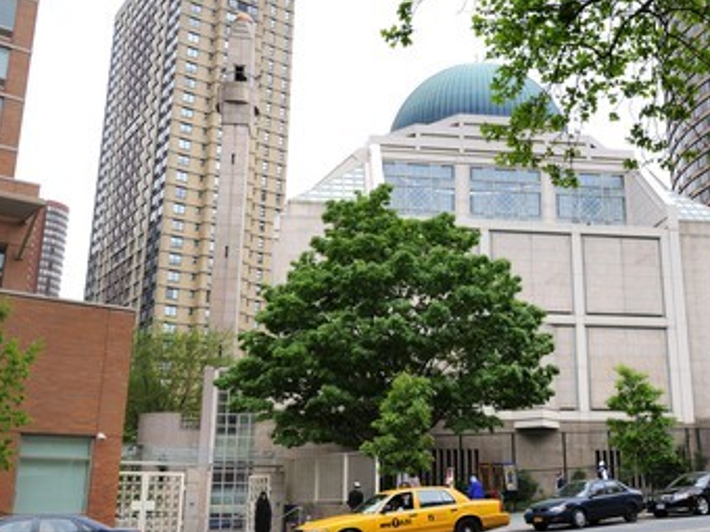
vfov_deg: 37.7
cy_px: 286
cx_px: 409
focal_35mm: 38
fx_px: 779
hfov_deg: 48.8
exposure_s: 1/160
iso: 400
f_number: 11
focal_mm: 32
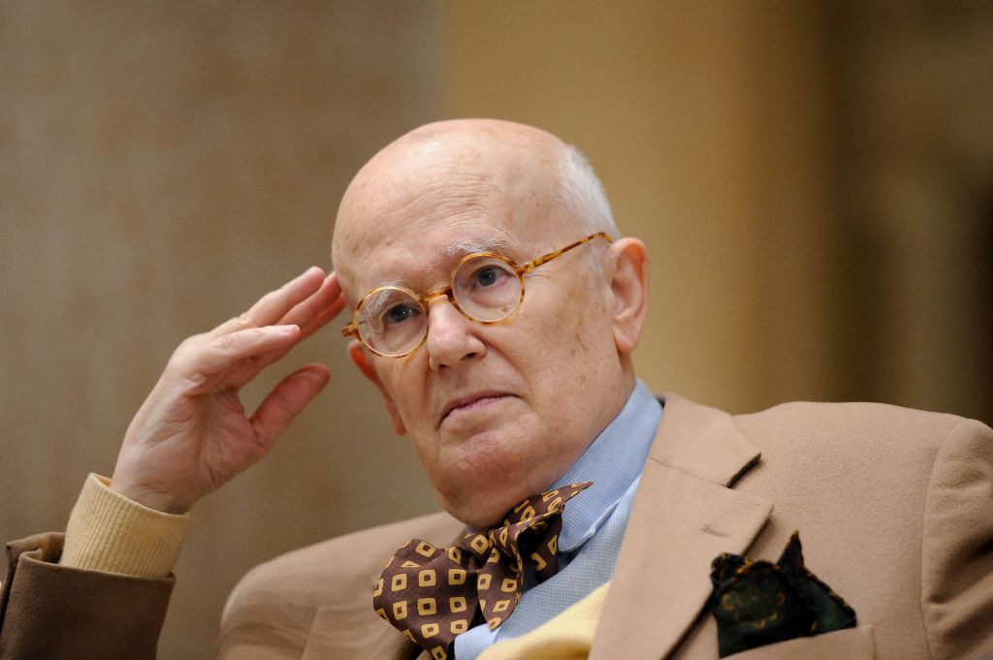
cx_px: 496
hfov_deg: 10.3
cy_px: 330
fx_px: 5512
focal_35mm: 200
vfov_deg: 6.9
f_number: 2.8
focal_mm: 200
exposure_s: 1/160
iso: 2500
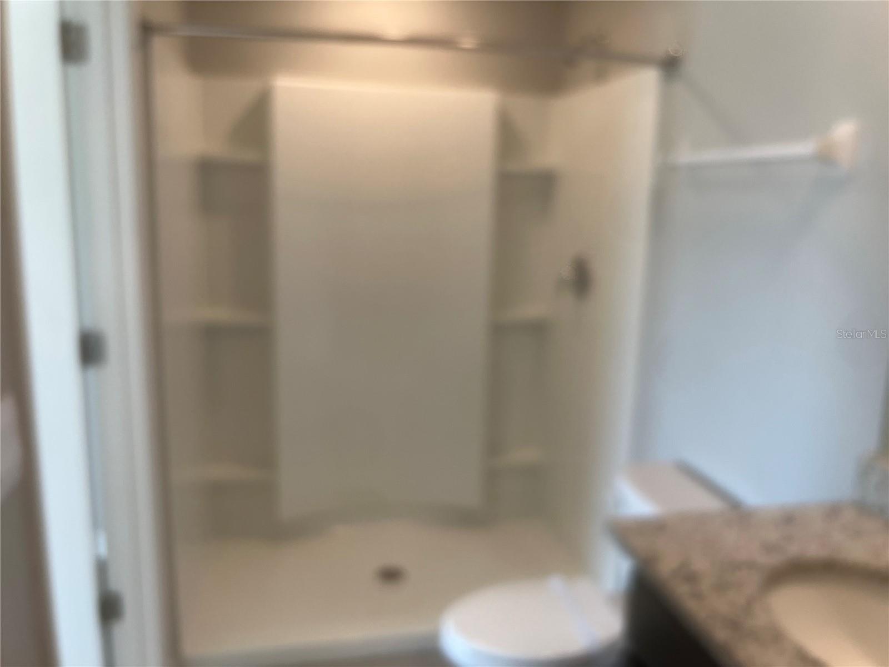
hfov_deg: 67.3
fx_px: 668
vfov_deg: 53.1
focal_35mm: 26
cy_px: 334
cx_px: 444
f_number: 1.5
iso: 64
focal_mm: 5.7
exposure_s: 1/120
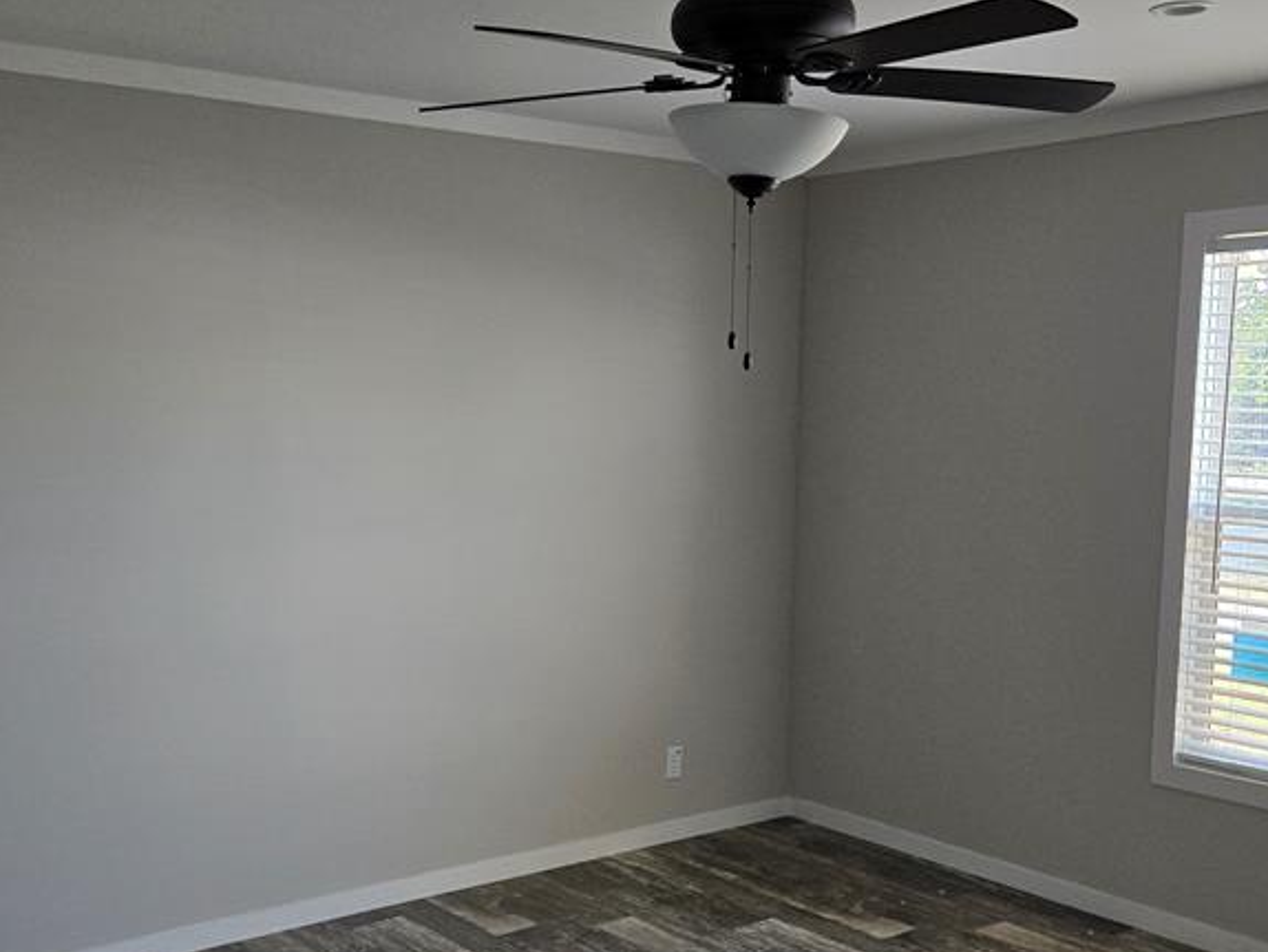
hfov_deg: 45.7
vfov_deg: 35.1
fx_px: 1502
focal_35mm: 41
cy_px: 561
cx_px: 583
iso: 200
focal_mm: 5.4
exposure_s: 1/180
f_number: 1.8
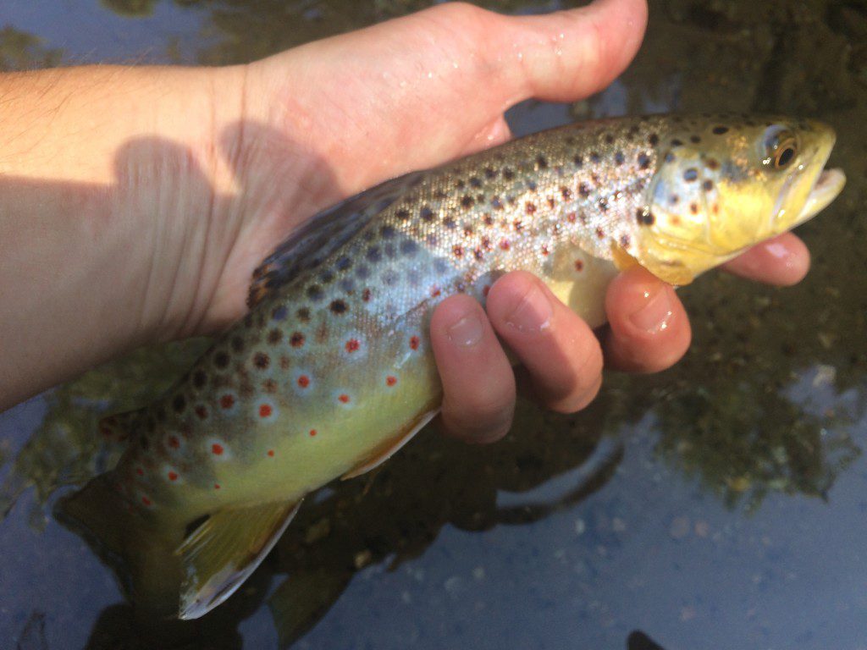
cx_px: 434
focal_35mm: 29
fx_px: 726
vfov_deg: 48.2
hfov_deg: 61.7
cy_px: 325
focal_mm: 4.15
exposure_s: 1/120
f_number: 2.2
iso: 40
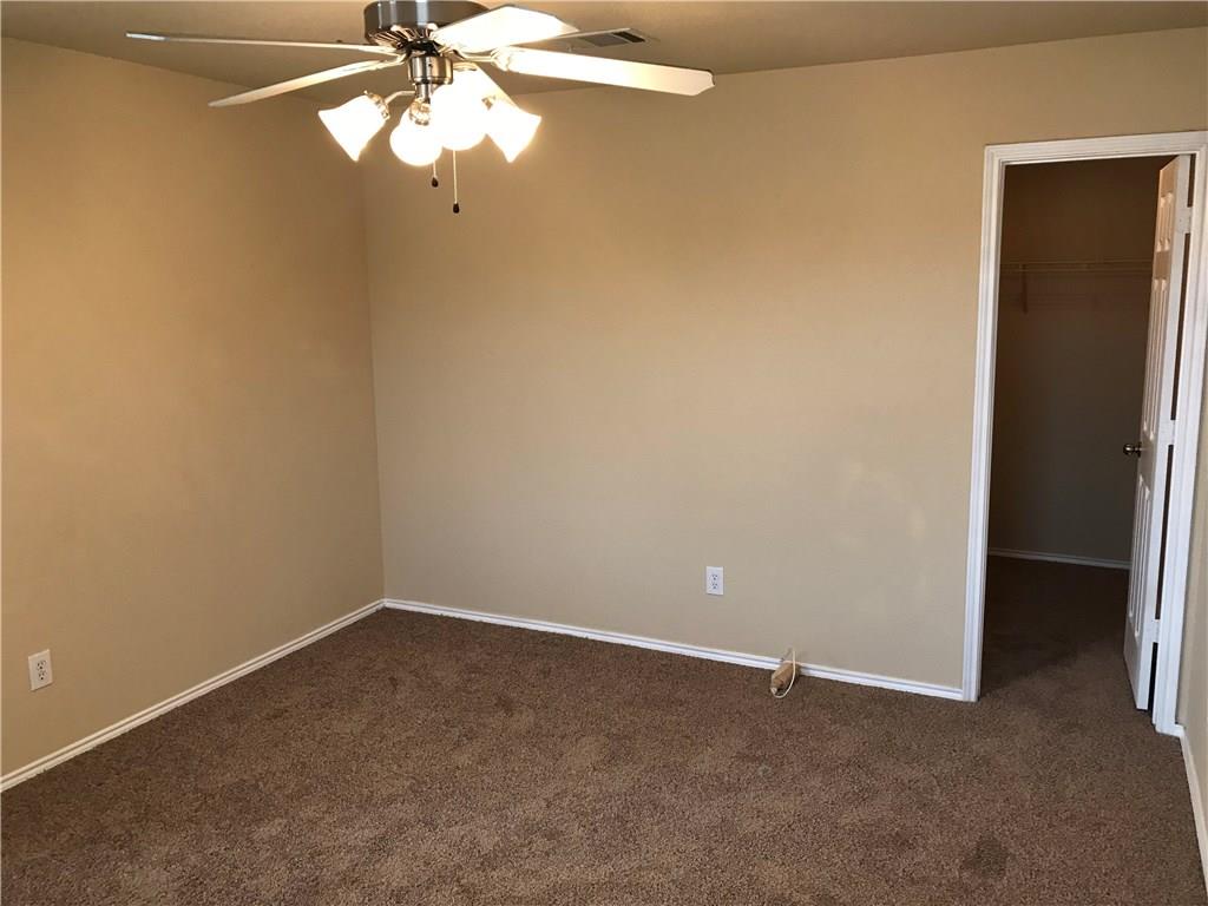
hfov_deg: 63.4
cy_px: 453
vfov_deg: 49.7
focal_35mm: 28
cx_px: 604
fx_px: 977
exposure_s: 1/20
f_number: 1.8
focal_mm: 3.99
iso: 40
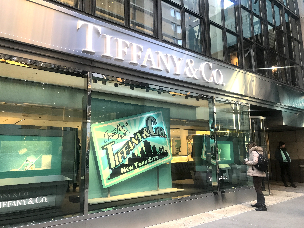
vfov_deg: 49.7
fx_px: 246
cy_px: 114
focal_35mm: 28
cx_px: 152
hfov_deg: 63.4
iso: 32
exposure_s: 1/120
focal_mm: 3.99
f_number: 1.8
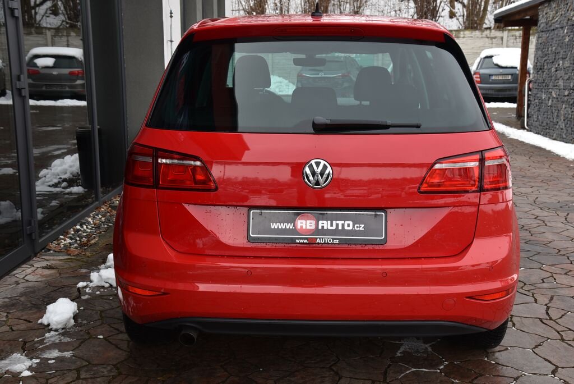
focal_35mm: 46
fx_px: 734
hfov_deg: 42.7
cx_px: 287
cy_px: 192
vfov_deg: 29.3
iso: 500
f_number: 9
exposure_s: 1/320
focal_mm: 46
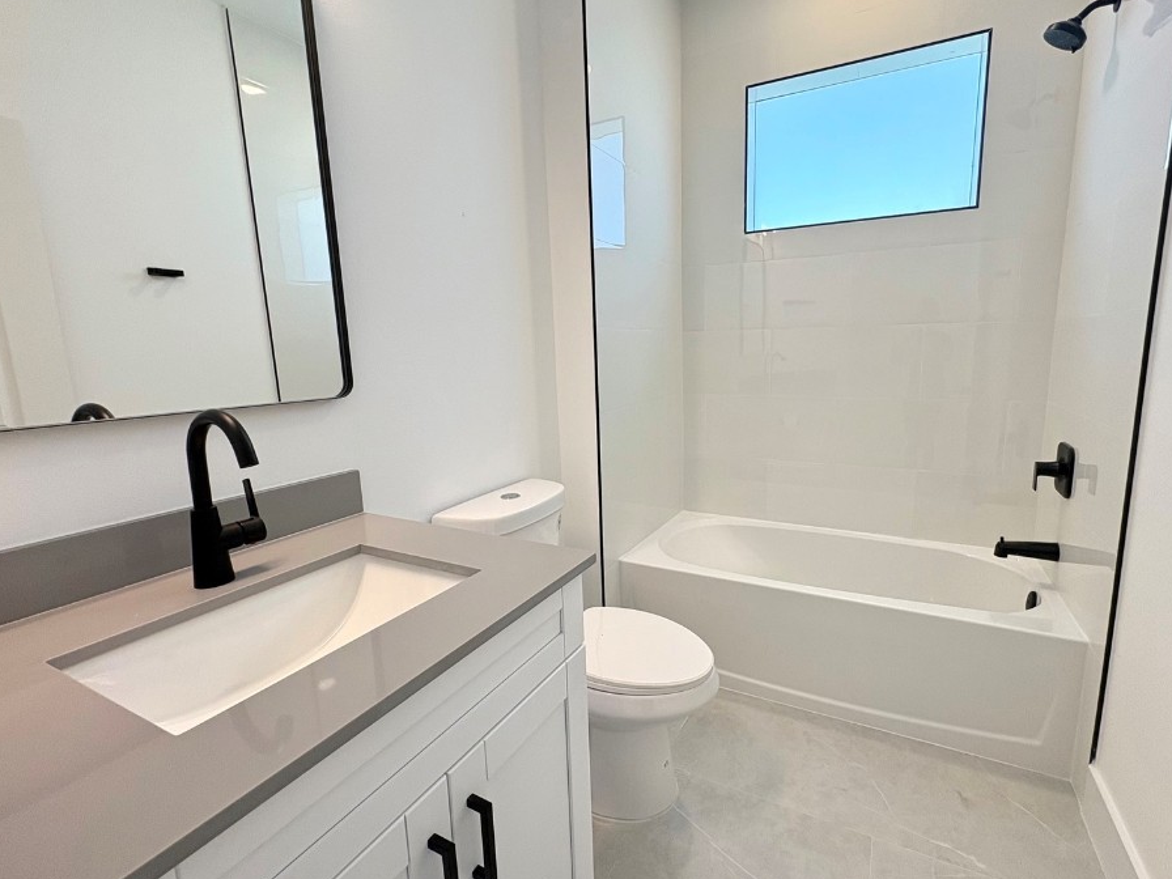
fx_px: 542
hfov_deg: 94.3
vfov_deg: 78.1
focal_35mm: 16
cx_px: 636
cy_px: 436
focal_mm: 2.22
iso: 160
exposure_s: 1/120
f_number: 2.2
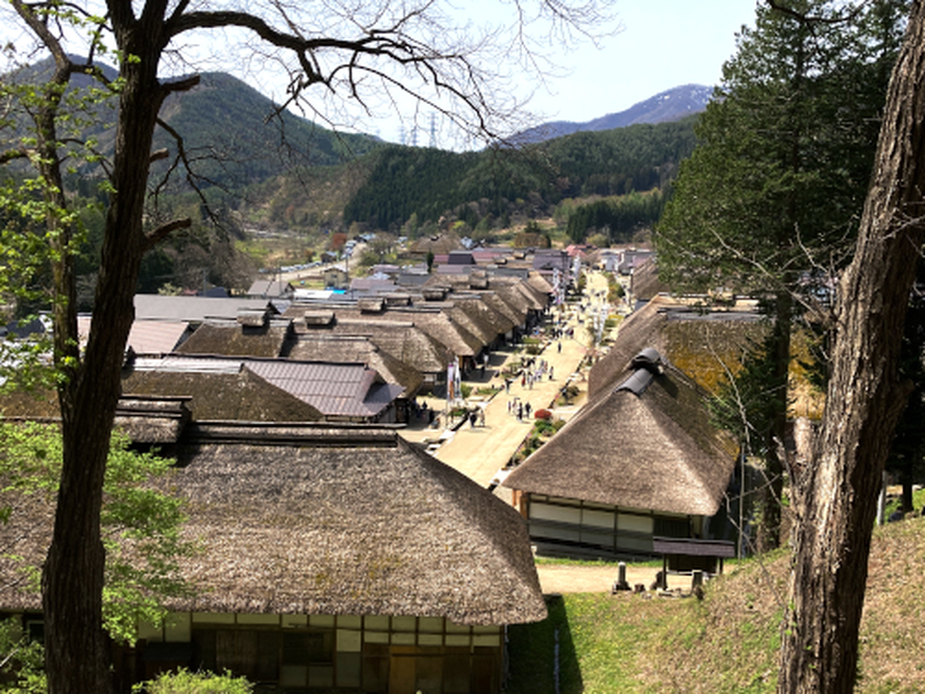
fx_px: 748
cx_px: 462
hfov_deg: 63.4
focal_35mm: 28
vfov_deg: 49.7
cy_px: 347
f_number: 1.8
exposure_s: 1/1656
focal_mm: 3.99
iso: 20
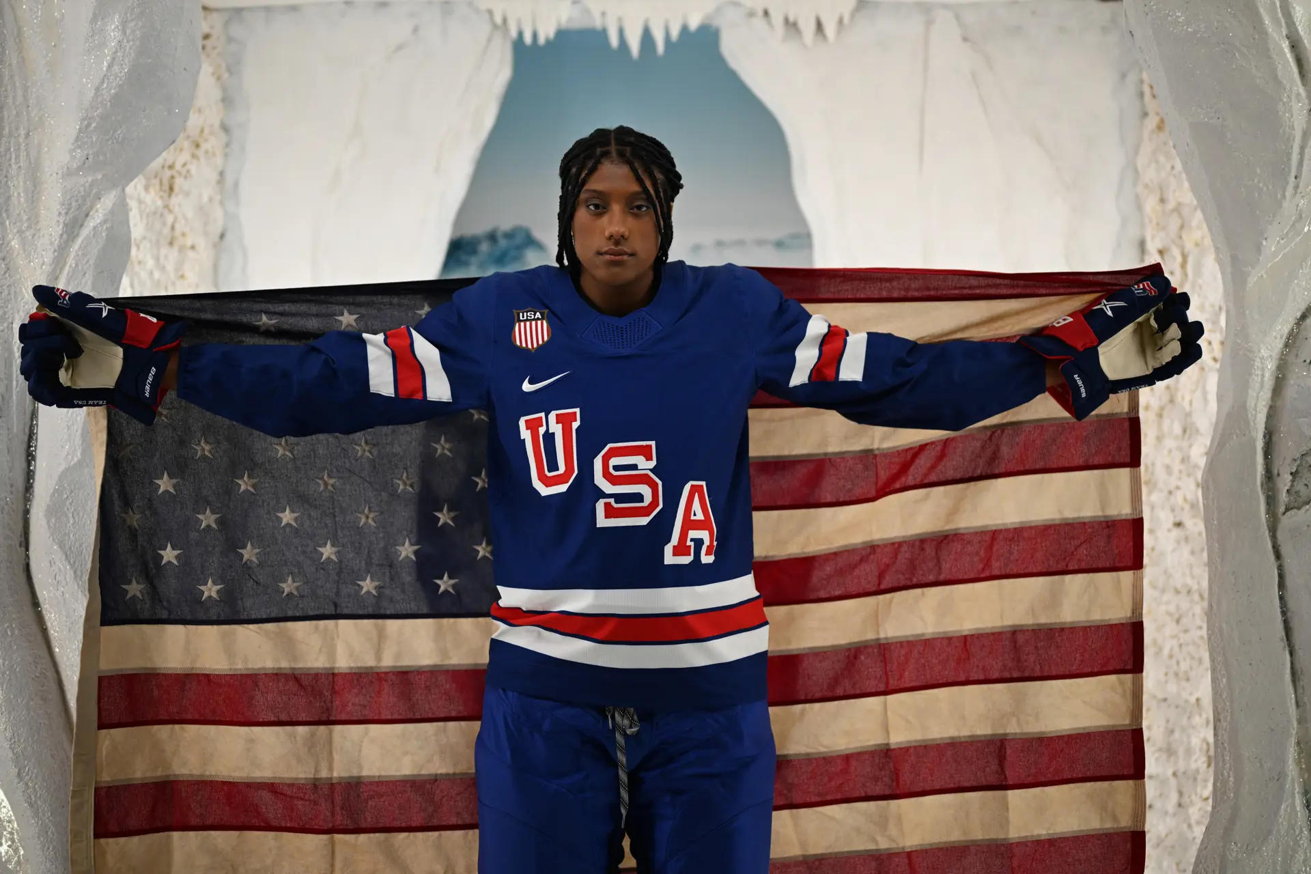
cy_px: 437
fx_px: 1821
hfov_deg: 39.6
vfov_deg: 27.0
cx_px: 656
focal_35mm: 50
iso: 1600
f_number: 2
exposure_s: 1/500
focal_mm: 50
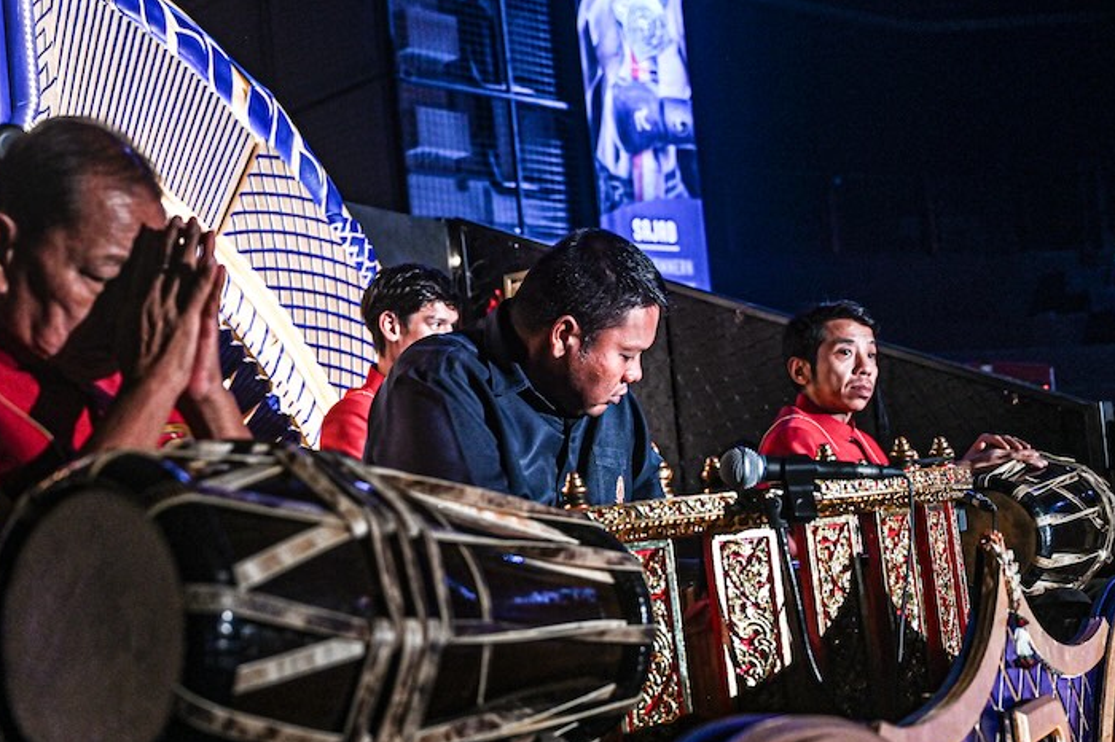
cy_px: 424
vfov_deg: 26.9
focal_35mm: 50
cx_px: 419
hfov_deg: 39.4
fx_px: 1548
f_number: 2.8
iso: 2000
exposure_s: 1/160
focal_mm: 35
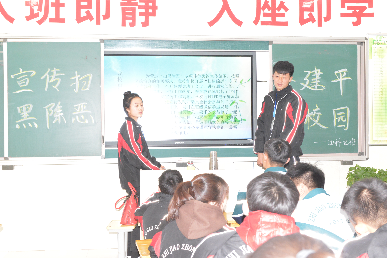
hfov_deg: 36.2
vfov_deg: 24.6
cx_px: 194
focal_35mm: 55
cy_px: 129
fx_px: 591
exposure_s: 1/60
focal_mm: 55
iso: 6400
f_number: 8
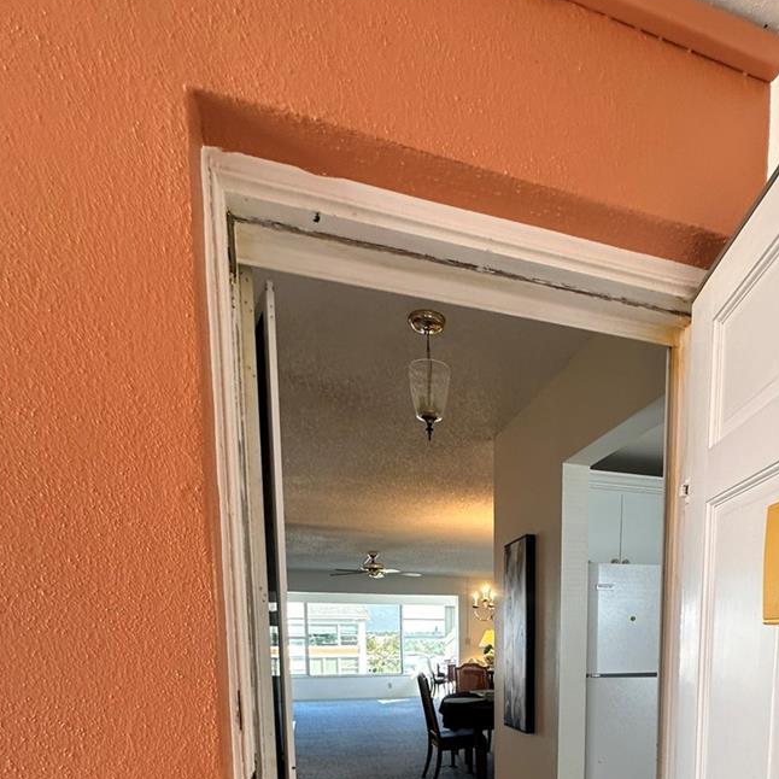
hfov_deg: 65.6
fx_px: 586
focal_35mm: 23
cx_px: 514
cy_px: 707
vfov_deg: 57.4
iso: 100
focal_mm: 2.22
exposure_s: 1/120
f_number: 2.2
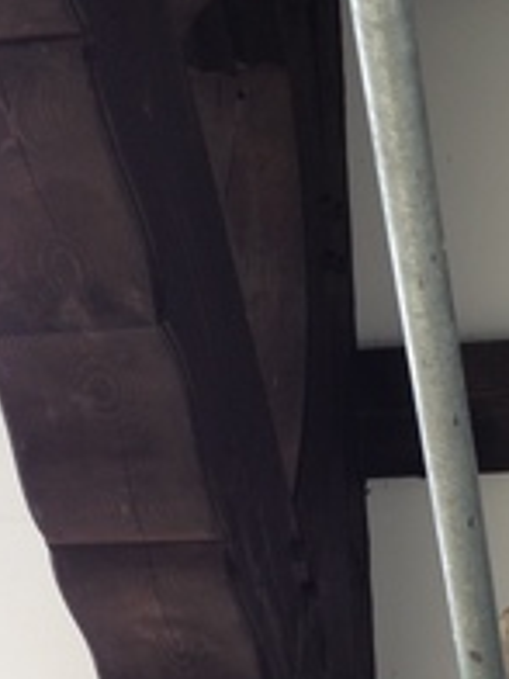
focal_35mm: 95
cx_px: 341
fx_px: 1863
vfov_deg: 20.4
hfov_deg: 15.5
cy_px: 532
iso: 50
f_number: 2.4
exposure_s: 1/40
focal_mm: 4.28
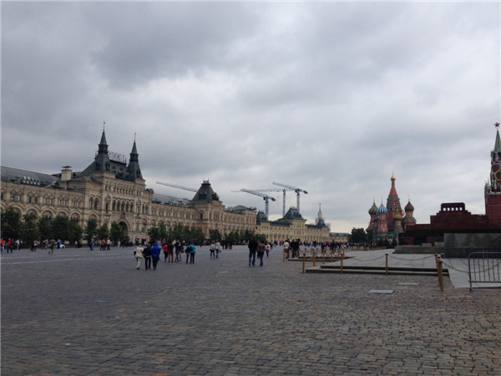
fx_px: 478
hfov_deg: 55.4
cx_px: 250
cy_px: 188
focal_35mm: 33
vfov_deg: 42.9
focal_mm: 4.12
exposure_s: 1/889
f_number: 2.4
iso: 50
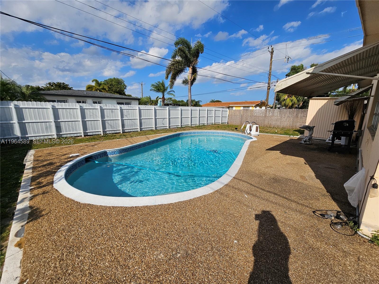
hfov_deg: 106.2
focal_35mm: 13
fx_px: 142
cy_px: 142
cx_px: 190
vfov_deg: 89.9
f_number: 2.2
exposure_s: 1/3913
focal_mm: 2.2
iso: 50
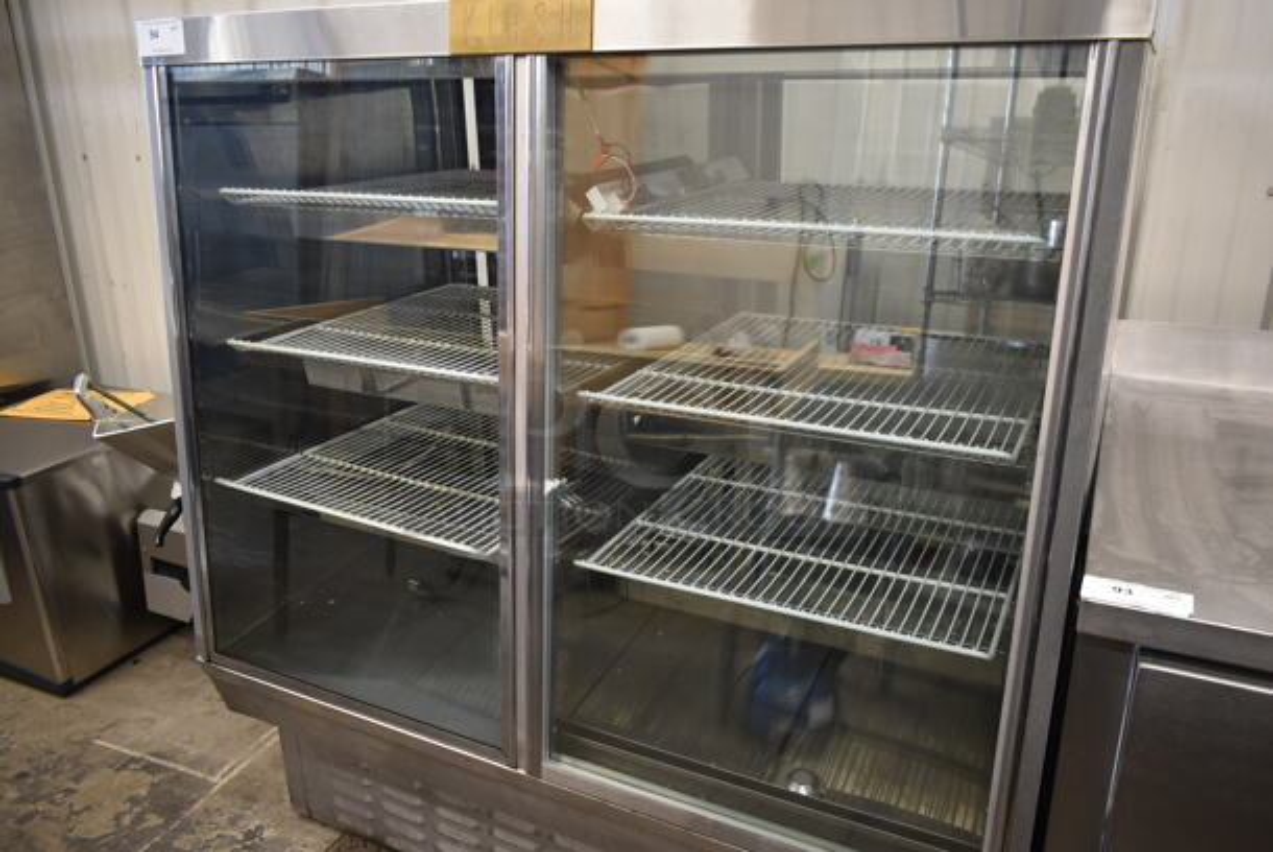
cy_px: 426
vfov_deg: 48.0
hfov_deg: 67.3
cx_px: 636
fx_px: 956
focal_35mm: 27
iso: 450
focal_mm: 18
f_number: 3.5
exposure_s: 1/30
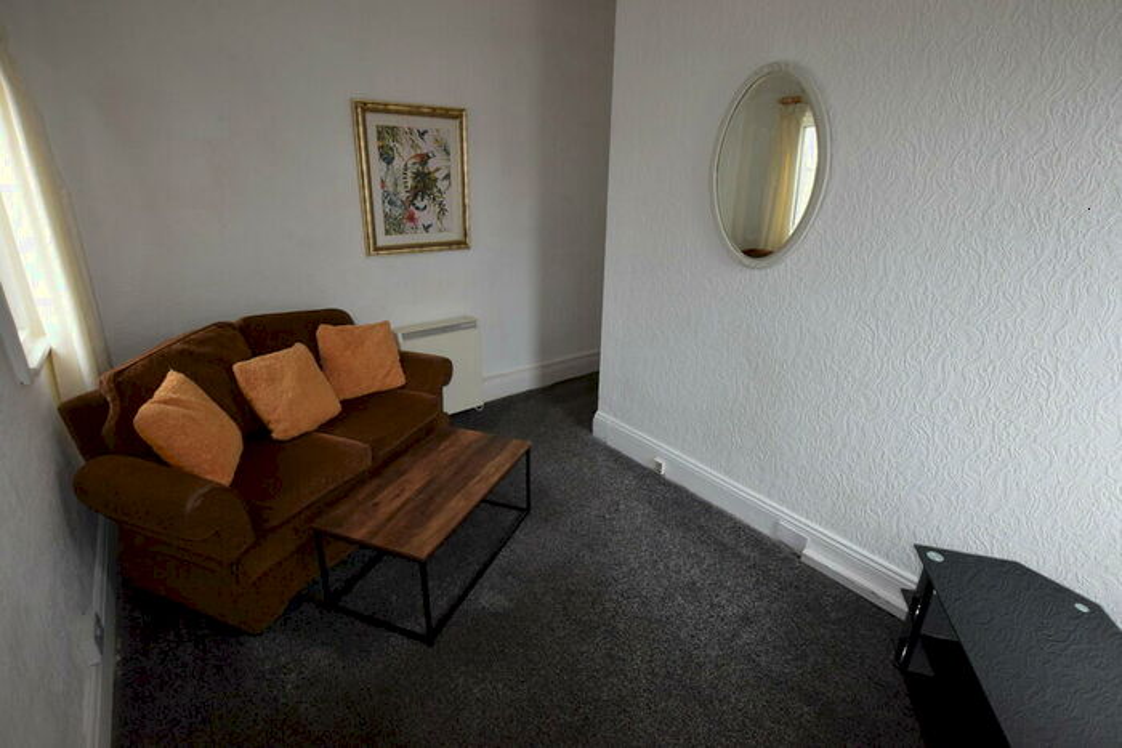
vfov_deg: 69.7
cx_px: 561
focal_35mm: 17
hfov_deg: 92.4
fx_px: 538
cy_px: 374
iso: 800
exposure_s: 1/100
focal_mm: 11.5
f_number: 5
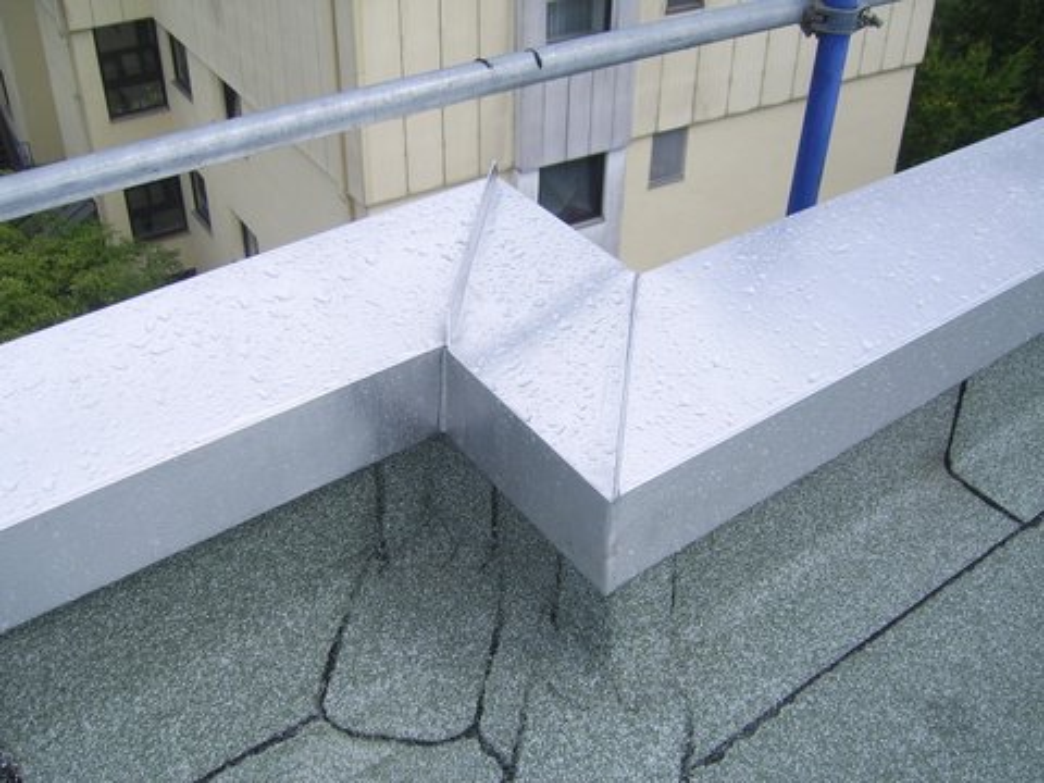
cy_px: 392
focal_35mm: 38
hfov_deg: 49.0
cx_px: 522
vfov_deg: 37.7
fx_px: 1146
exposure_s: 1/1000
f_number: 6.4
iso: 50
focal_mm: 7.8
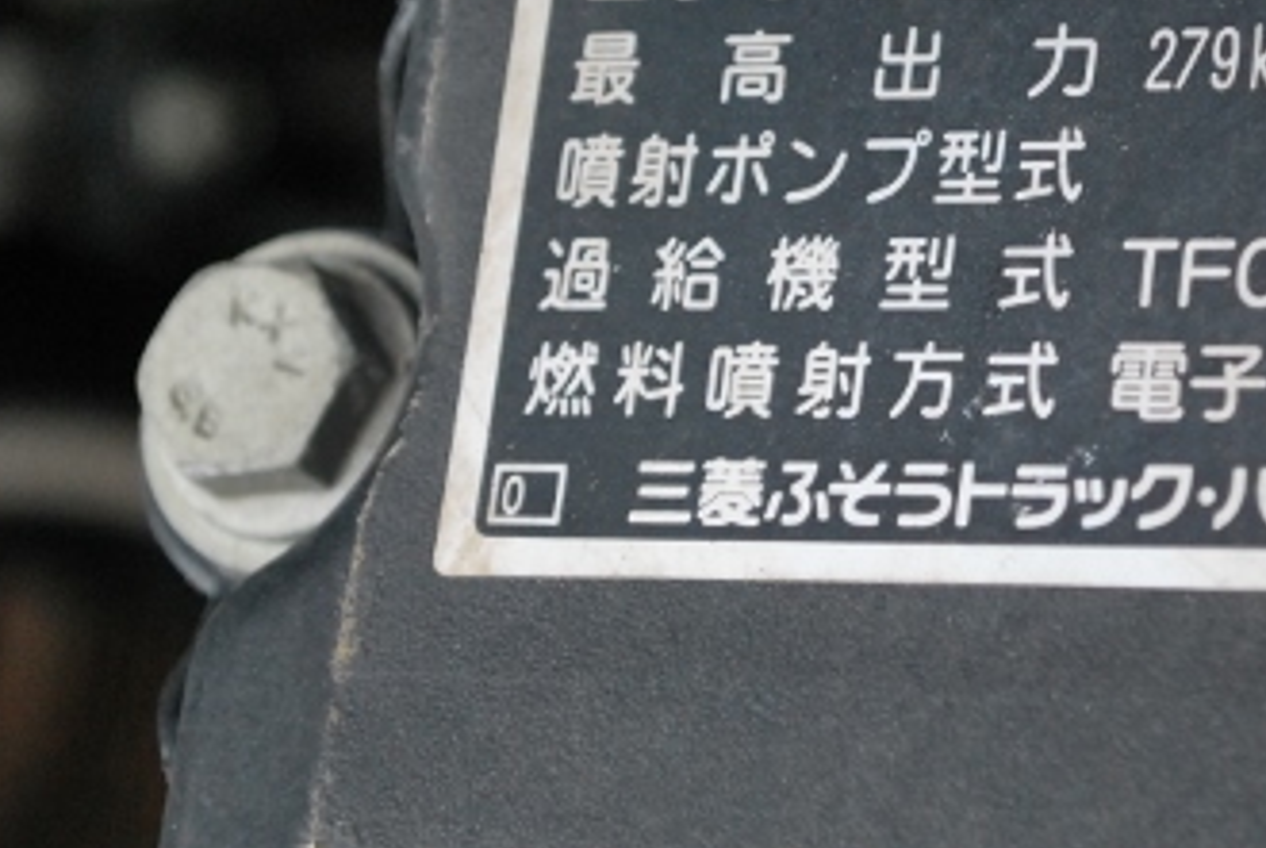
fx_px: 5633
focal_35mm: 160
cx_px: 1109
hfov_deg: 12.7
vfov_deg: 8.6
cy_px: 192
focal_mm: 55
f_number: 5.6
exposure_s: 1/250
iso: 800
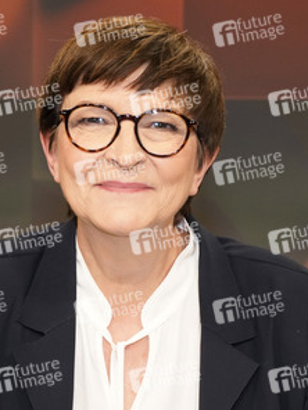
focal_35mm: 57
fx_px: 676
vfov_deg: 33.8
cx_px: 128
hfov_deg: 25.6
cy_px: 204
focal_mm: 39
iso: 2000
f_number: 5.6
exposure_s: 1/125
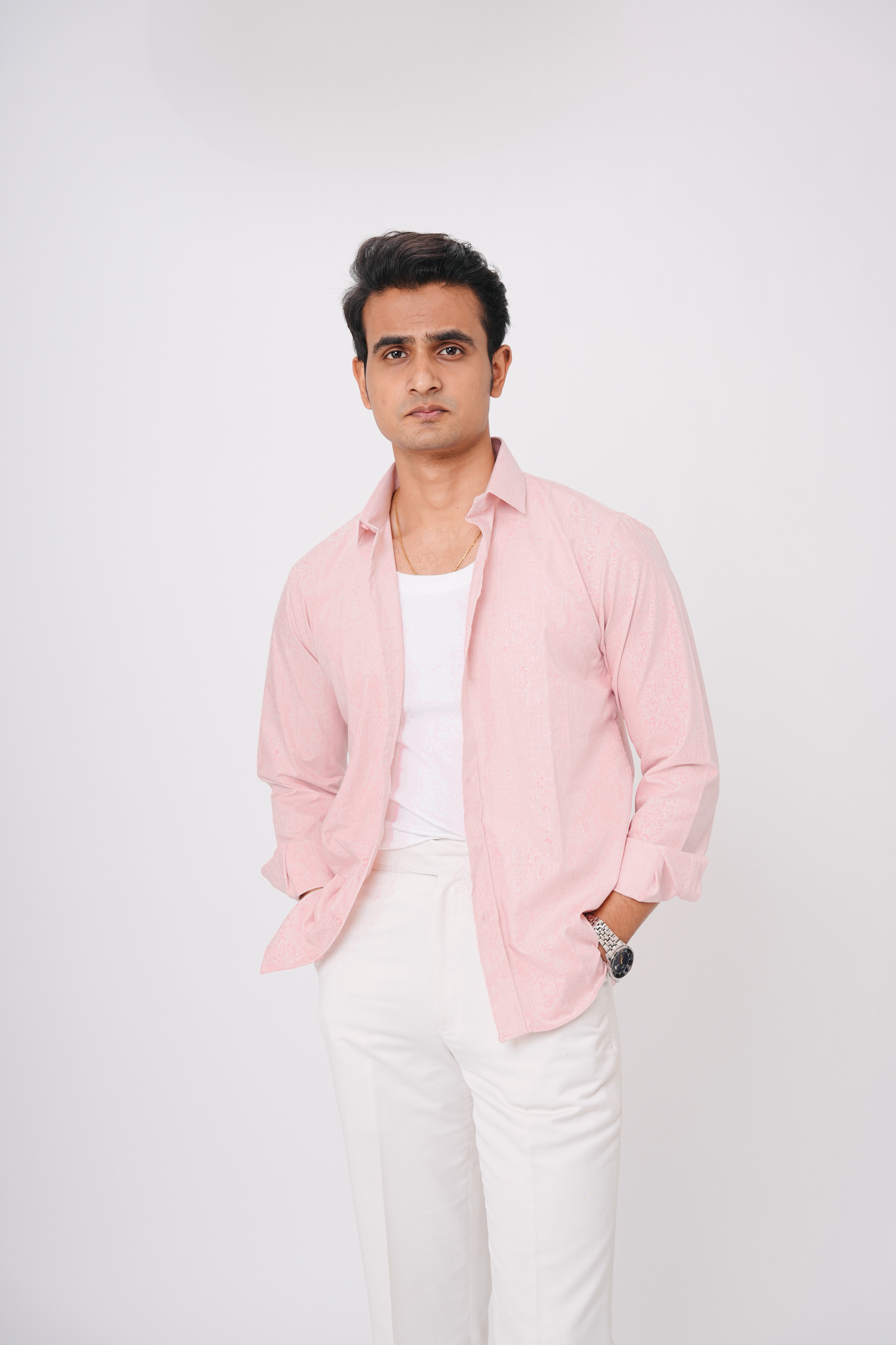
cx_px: 448
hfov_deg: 25.5
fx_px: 1979
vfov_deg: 37.5
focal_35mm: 53
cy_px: 672
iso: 320
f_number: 5.6
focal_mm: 53
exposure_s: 1/160
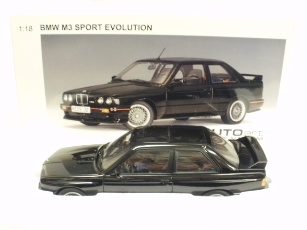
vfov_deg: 32.9
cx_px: 154
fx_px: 390
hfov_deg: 42.9
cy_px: 115
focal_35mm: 44
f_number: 4
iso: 125
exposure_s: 1/4
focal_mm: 7.7
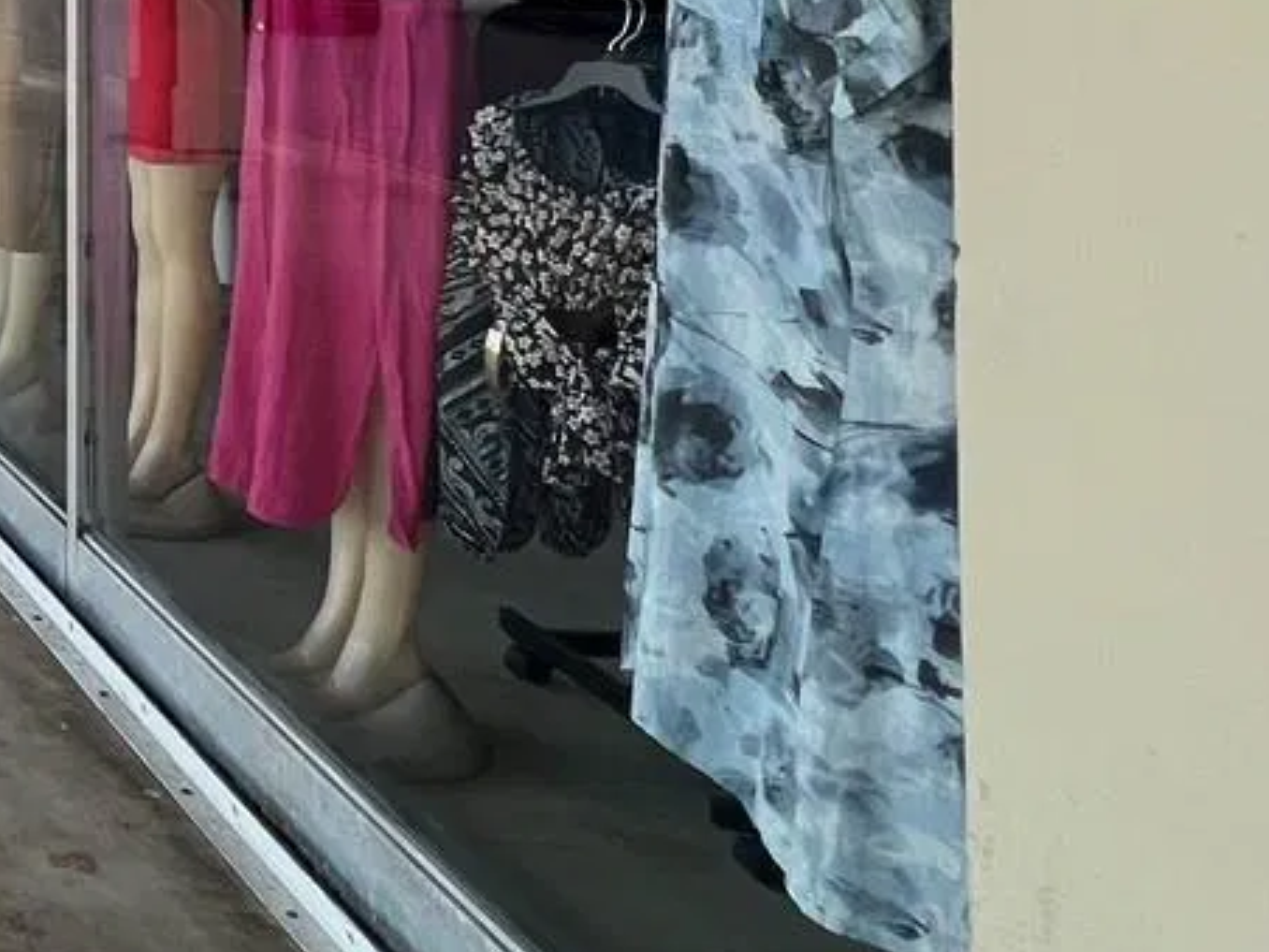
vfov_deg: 27.7
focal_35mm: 46
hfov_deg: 27.2
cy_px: -188
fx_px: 1686
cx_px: -679
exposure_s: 1/218
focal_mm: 1.57
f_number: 1.8
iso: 32
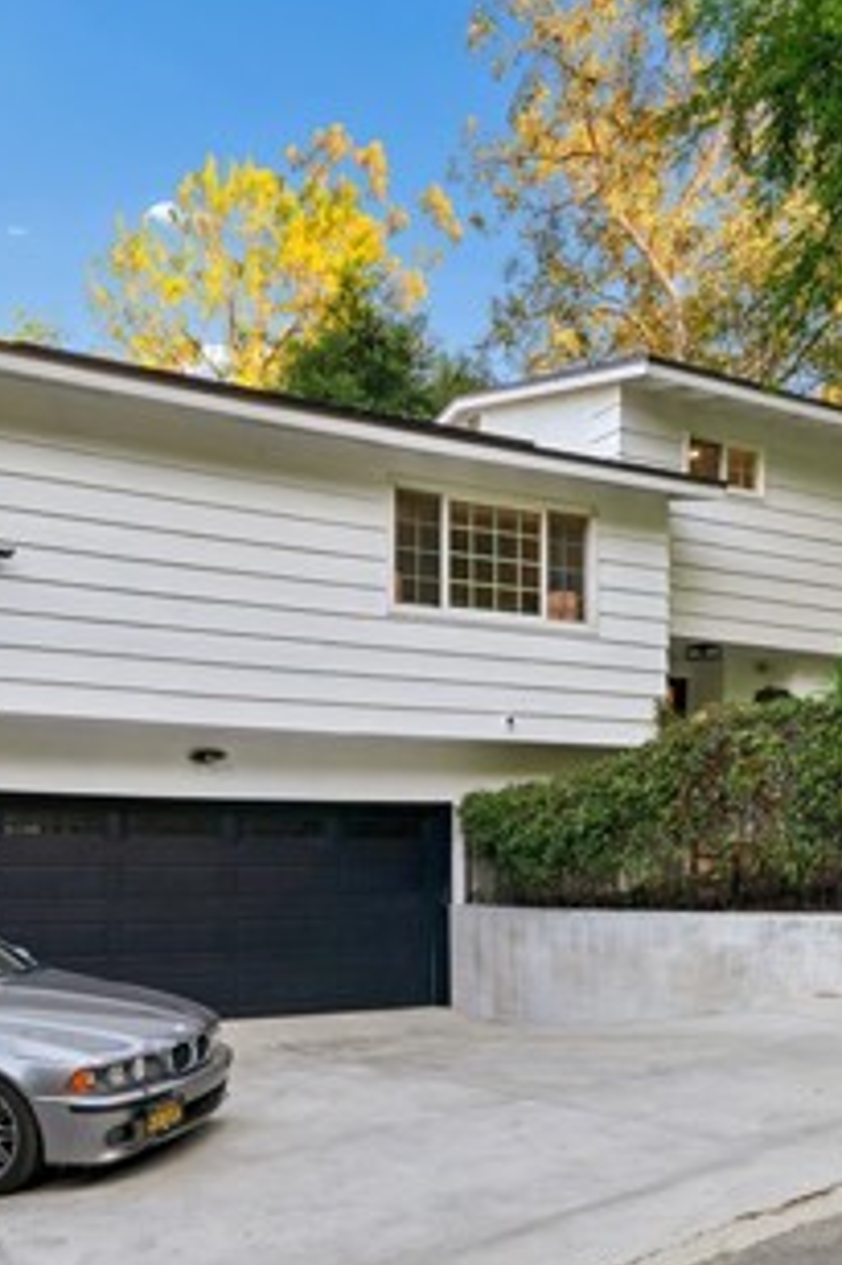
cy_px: 778
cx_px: 337
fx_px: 948
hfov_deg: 47.6
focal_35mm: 27
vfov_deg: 66.6
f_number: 2.8
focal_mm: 13
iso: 32
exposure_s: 1/5
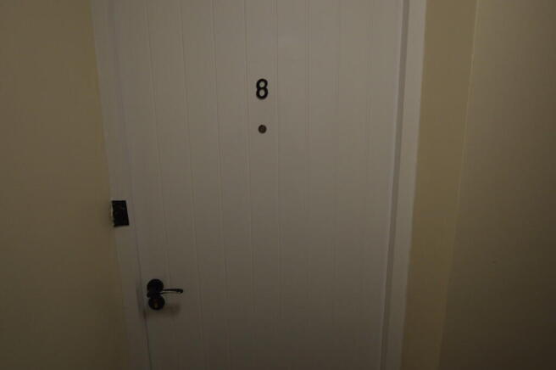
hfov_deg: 85.5
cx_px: 278
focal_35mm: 20
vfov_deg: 63.1
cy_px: 185
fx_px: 301
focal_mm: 13
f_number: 5
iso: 400
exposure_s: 1/100
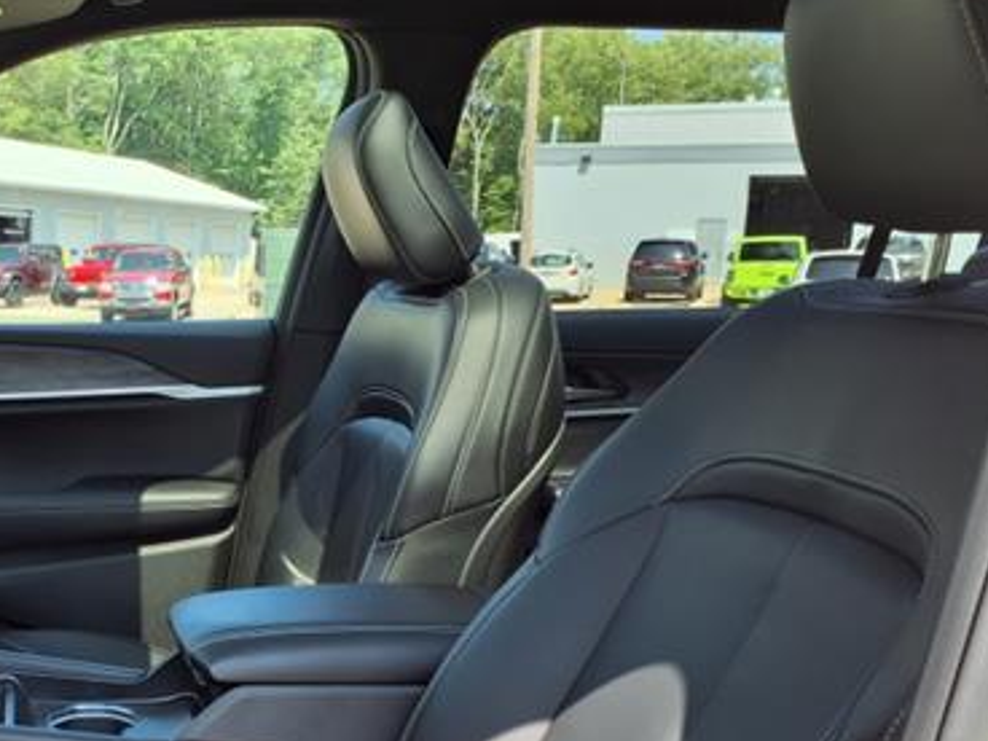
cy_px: 620
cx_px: 191
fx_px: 1341
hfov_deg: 38.8
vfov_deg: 30.0
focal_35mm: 47
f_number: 1.9
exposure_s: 1/345
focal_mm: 3.58
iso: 40
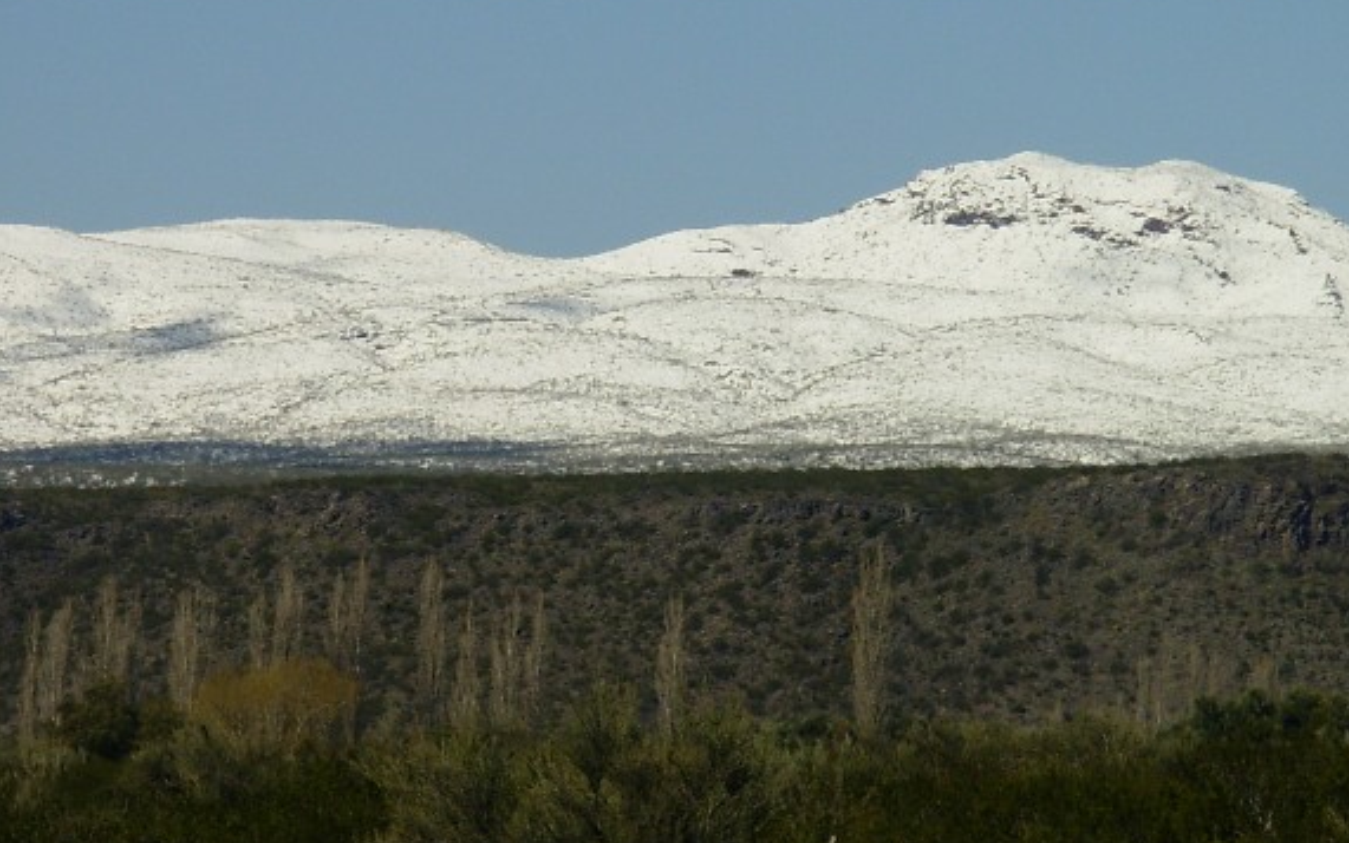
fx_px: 10369
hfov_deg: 7.4
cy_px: 295
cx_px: 640
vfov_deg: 4.7
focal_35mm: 282
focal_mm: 31.4
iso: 50
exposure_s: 1/790
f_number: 5
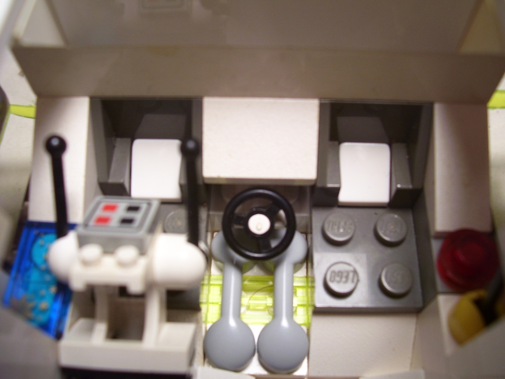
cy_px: 190
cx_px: 252
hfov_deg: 54.0
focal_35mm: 34
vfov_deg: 41.8
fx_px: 496
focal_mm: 5.6
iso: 80
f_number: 2.7
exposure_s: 1/45
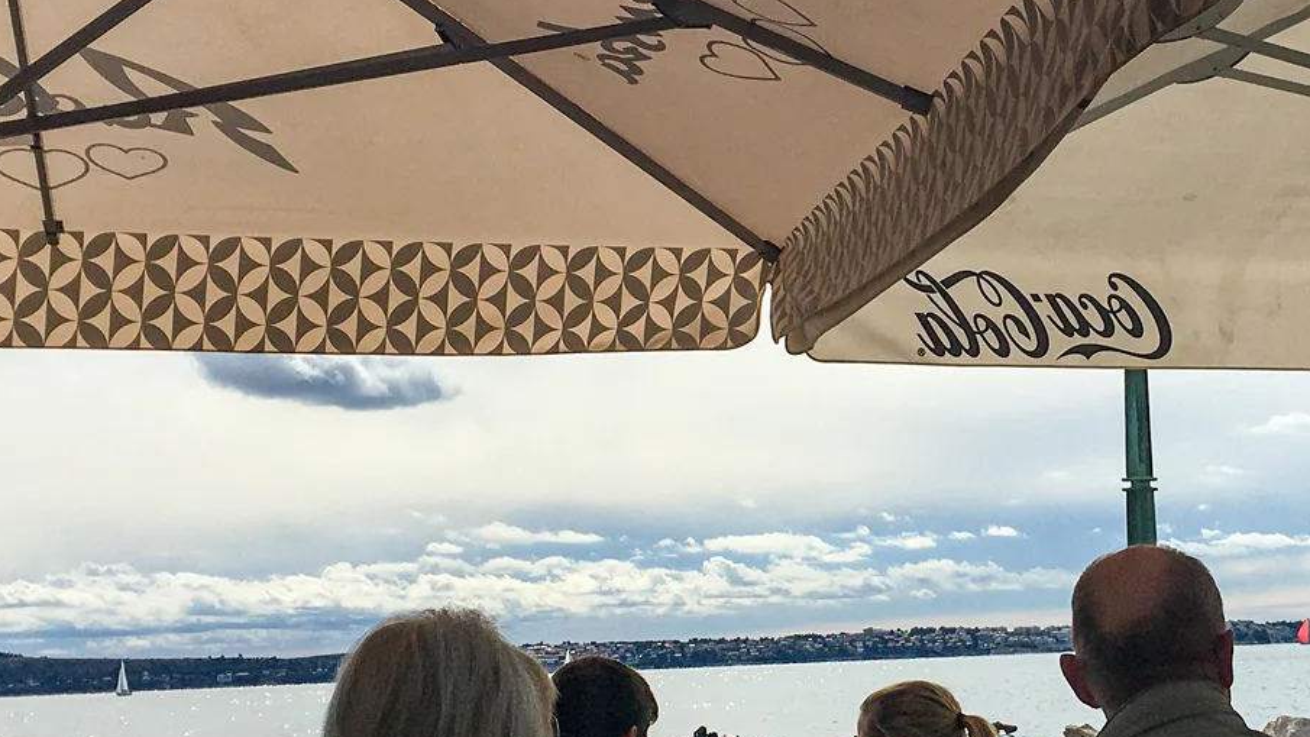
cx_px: 989
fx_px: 2327
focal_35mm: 67
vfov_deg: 17.9
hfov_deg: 30.9
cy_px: 224
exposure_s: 1/5000
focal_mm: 4.15
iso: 25
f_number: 2.2
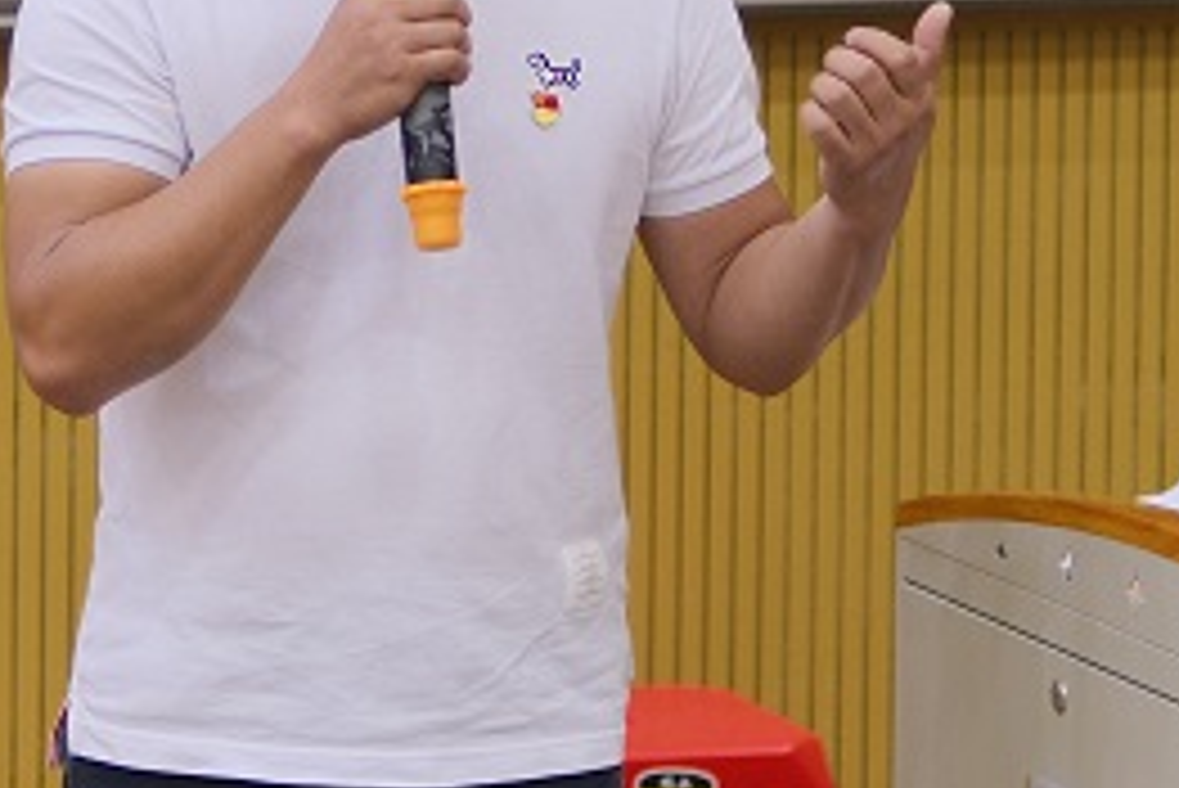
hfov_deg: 8.4
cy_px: 61
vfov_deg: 5.6
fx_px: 7995
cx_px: 320
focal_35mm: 244
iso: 1000
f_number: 1.8
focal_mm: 85
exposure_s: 1/100
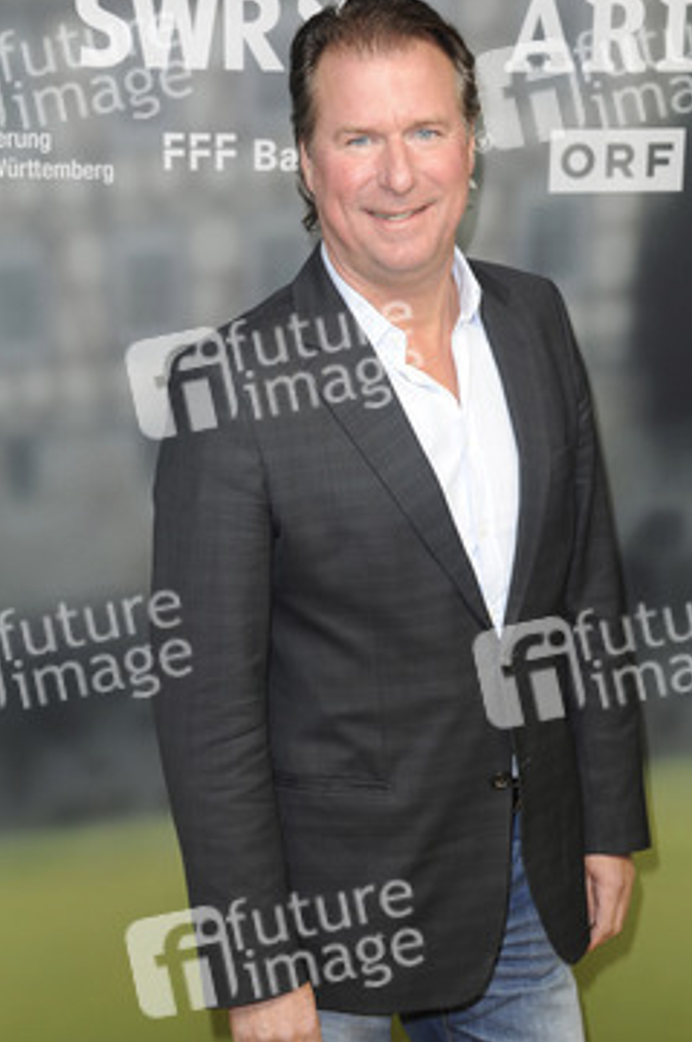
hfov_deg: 17.0
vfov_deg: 25.4
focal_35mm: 80
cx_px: 359
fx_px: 2313
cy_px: 515
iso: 640
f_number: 5.6
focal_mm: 72
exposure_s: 1/200
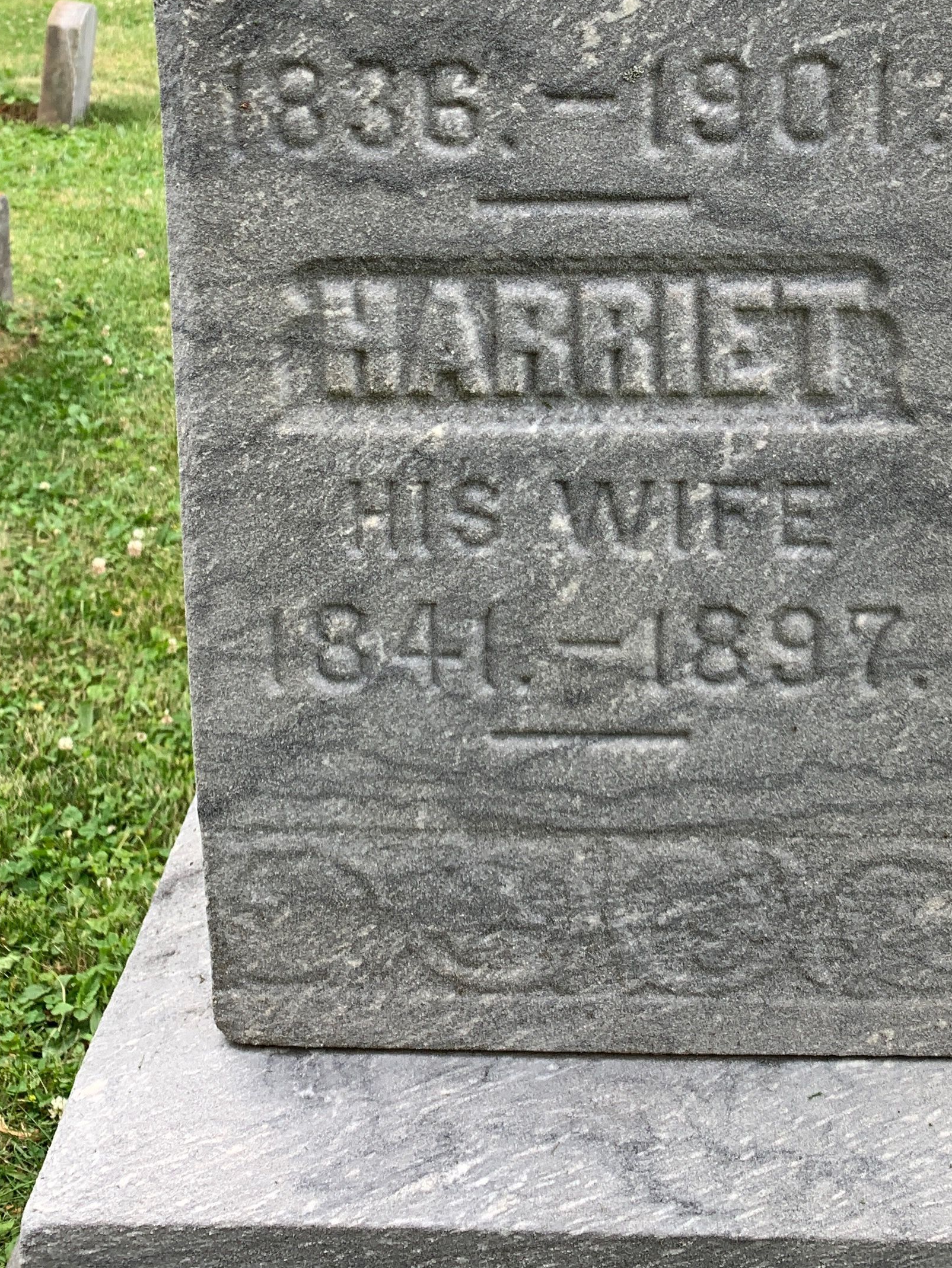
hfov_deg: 29.7
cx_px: 540
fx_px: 1796
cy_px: 201
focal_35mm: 49
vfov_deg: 37.1
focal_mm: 4.25
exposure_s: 1/217
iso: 25
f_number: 1.8
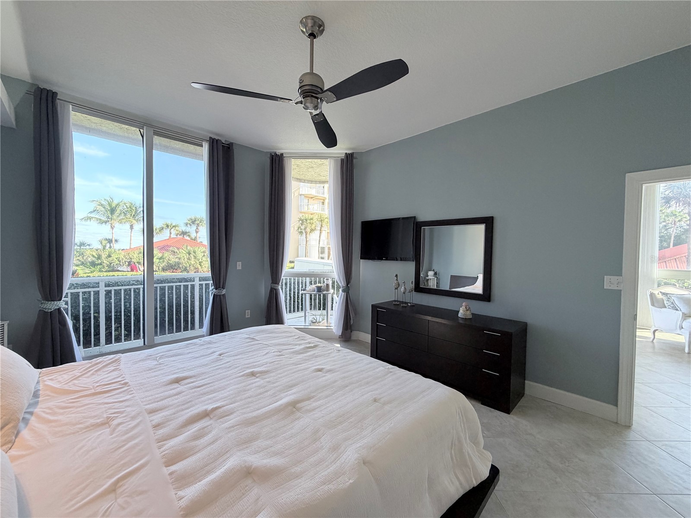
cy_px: 259
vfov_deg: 85.7
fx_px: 279
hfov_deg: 102.1
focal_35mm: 14
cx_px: 346
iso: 160
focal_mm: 2.22
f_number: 2.2
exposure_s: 1/120
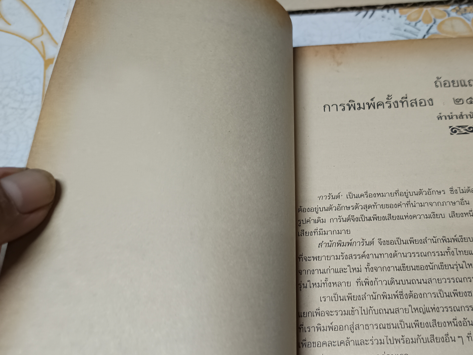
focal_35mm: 33
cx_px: 320
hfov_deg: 54.1
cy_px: 214
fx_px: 451
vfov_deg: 42.7
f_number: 1.7
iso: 910
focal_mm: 5.31
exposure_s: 1/33.3
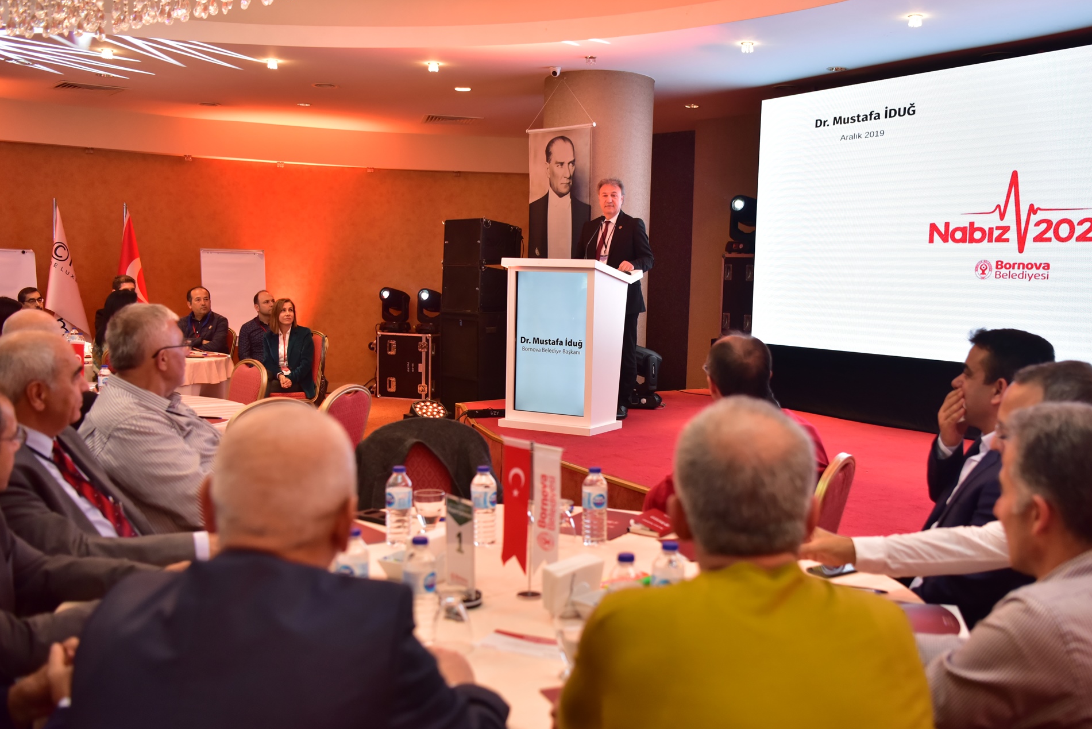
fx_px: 1092
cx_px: 584
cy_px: 402
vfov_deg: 36.9
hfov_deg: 53.1
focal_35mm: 36
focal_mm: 31
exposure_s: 1/125
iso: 800
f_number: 2.8
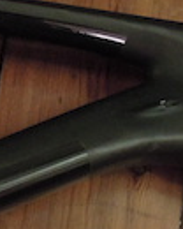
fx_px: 975
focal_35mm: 144
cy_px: 185
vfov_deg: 13.3
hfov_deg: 9.0
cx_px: -338
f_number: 2.8
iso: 400
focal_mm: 4.3
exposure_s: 1/8
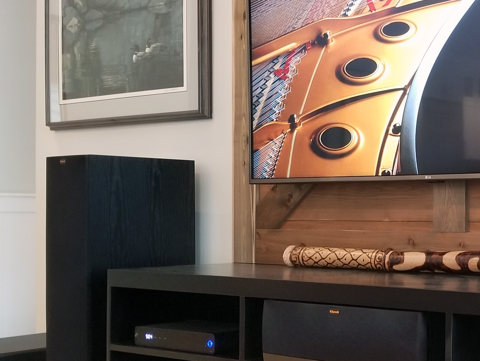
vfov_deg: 25.2
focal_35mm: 58
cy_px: 222
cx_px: 500
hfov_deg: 30.4
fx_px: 804
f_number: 1.7
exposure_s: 1/21
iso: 200
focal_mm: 4.25
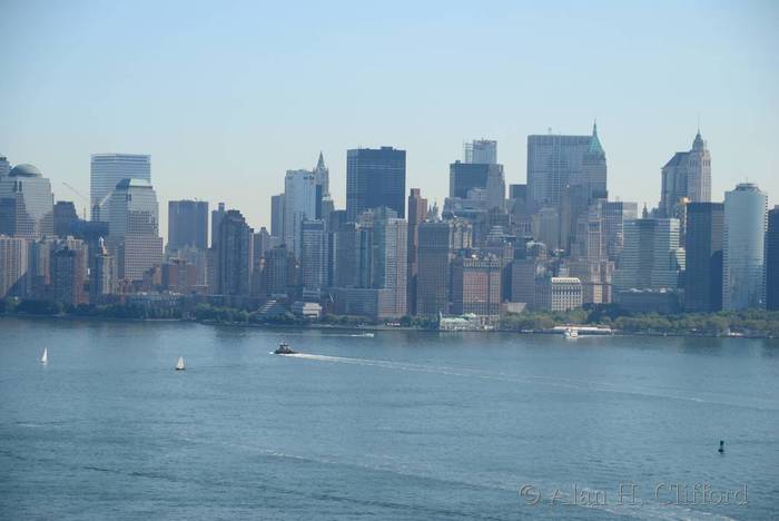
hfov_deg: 18.2
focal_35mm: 112
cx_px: 390
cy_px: 260
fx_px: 2436
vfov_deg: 12.2
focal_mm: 75
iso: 100
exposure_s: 1/500
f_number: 5.3
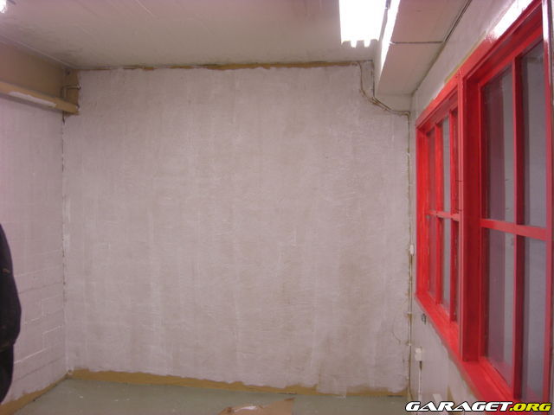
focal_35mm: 38
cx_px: 277
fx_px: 608
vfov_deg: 37.7
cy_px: 208
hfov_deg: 49.0
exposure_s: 1/60
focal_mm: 7.9
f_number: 2.8
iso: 200
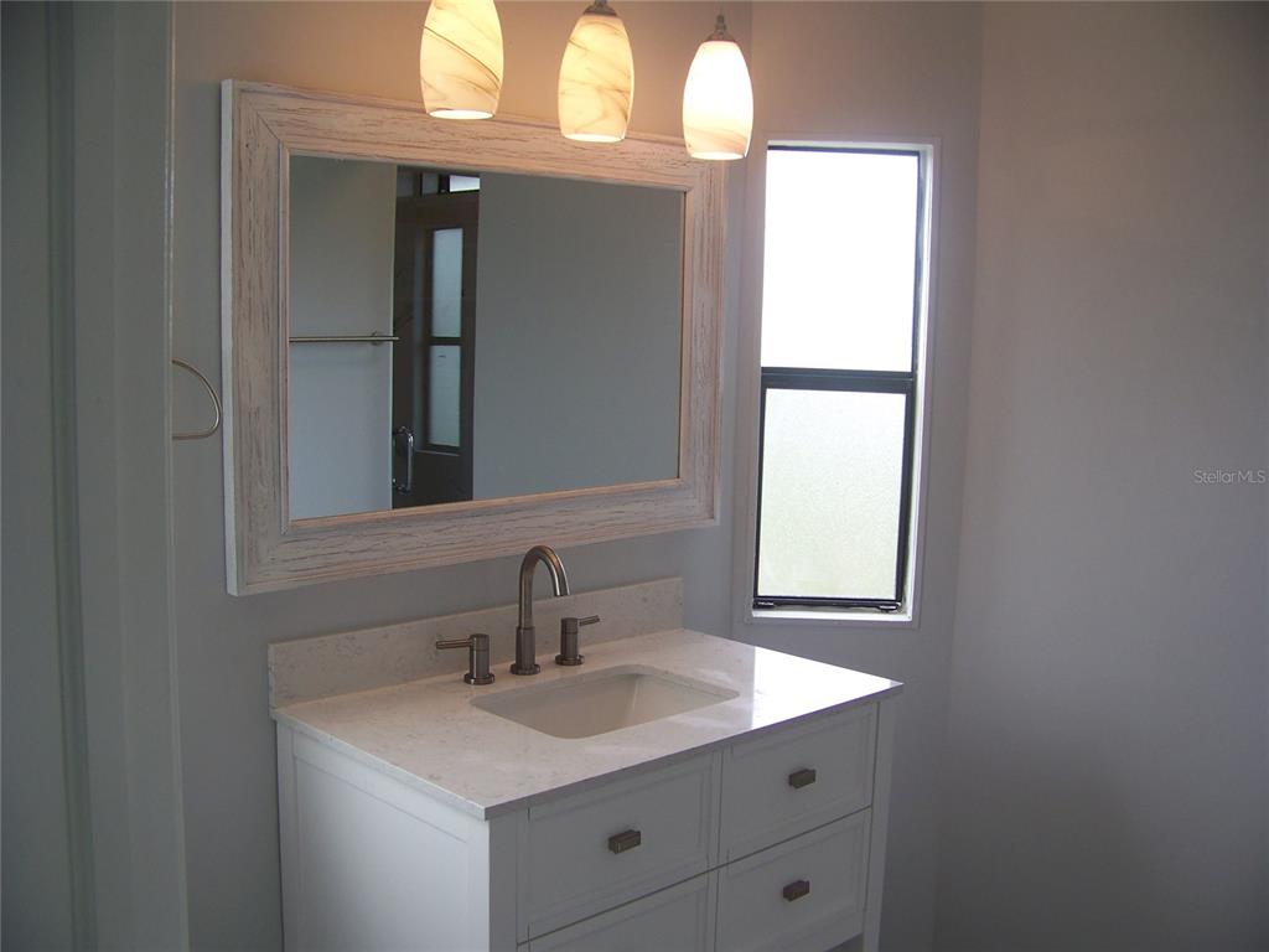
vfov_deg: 39.7
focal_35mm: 36
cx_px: 634
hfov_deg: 51.4
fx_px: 1320
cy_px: 476
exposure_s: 1/80
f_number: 2.8
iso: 64
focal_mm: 5.85
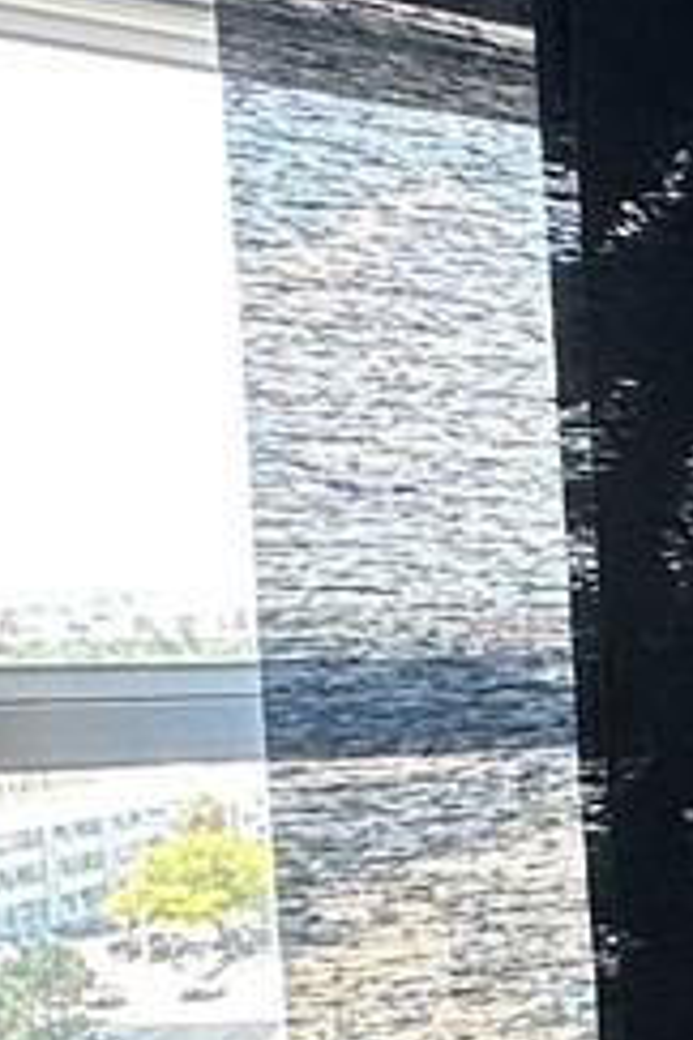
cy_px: 1066
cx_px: 1591
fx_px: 2772
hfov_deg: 11.9
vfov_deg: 20.5
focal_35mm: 96
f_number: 2.2
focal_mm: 2.22
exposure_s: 1/120
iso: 100
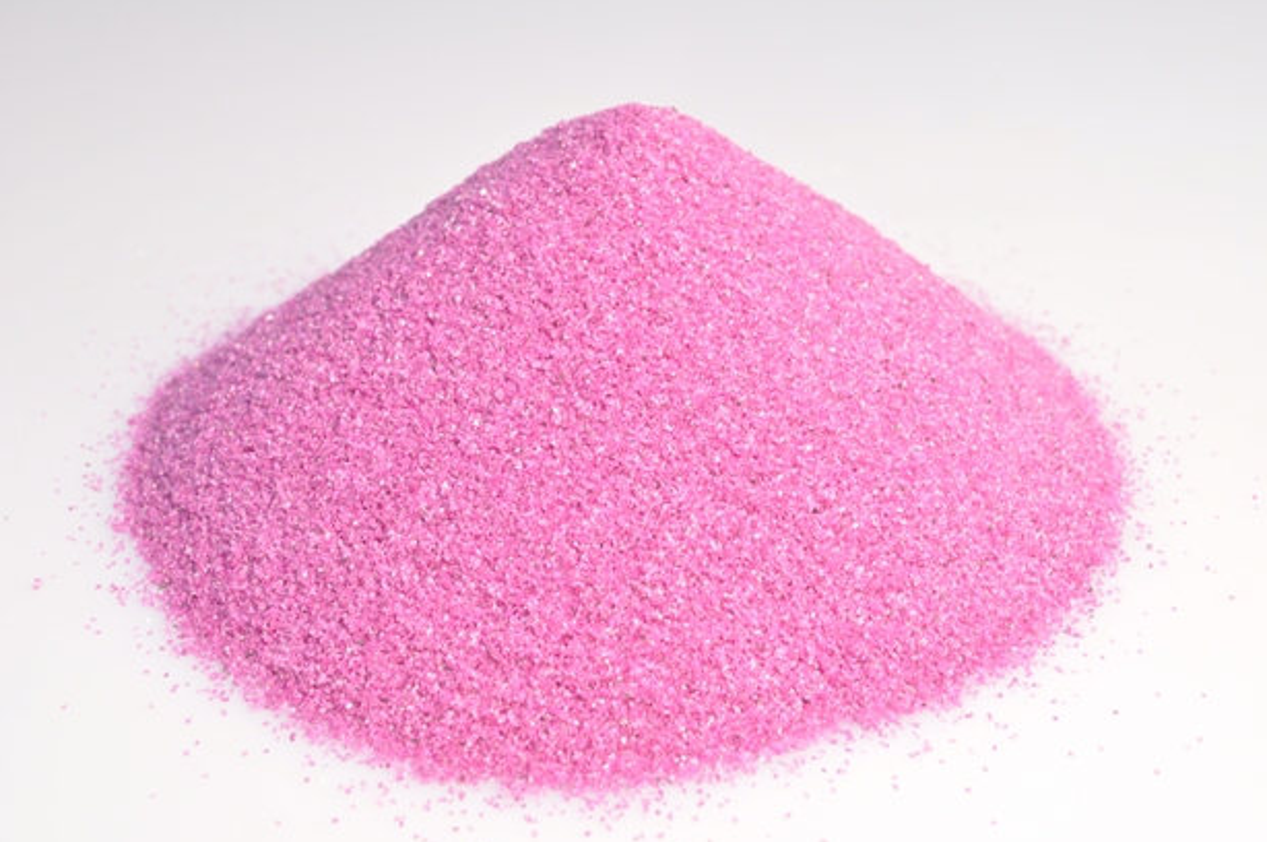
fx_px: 1758
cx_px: 625
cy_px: 434
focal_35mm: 50
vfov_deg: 26.9
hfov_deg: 39.6
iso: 200
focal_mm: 32
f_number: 8
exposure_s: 1/6
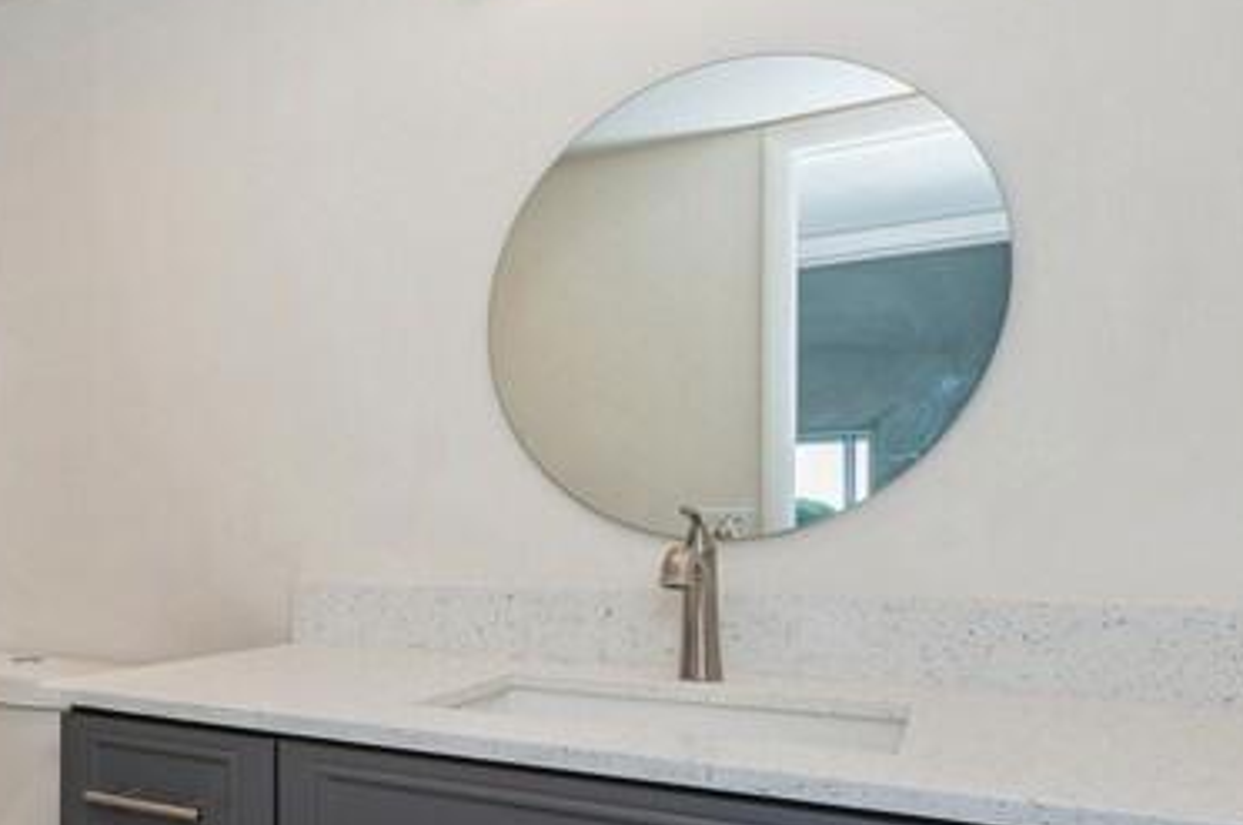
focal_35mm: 29
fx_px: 1000
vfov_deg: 44.4
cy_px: 524
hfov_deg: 59.6
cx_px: 281
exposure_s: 1/30
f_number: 8
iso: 160
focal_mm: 12
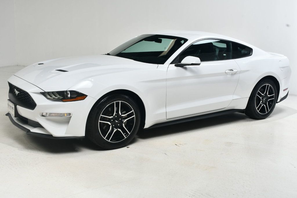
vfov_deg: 33.4
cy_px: 99
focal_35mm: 40
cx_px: 148
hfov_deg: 48.5
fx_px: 330
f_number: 13
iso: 100
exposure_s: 1/160
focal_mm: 27
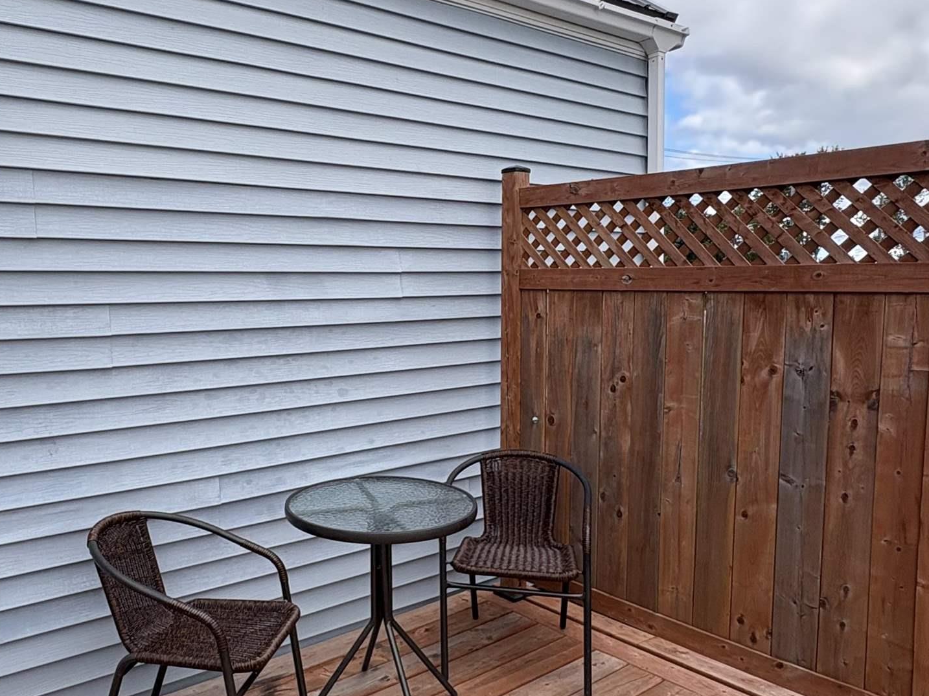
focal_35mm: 30
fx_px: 805
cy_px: 368
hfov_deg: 59.0
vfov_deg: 46.8
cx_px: 333
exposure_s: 1/610
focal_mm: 2.22
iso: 50
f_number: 2.2
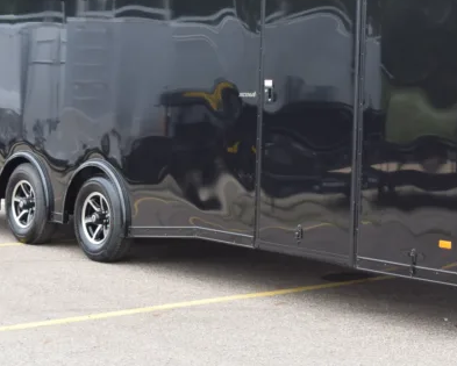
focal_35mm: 86
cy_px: 94
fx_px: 1164
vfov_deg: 17.8
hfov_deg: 22.1
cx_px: 330
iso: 360
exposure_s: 1/250
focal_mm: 30
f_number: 8
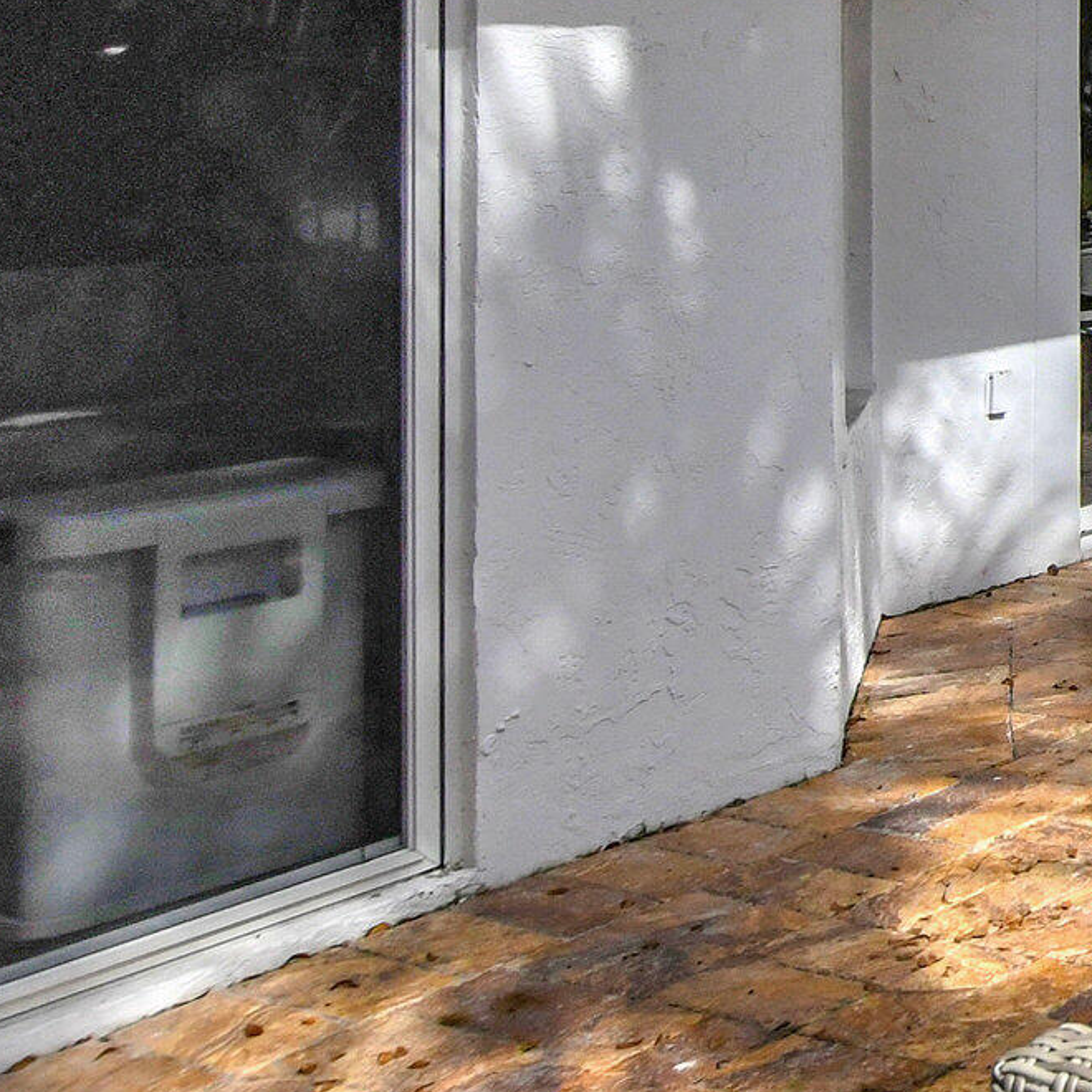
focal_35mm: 50
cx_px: 2043
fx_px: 1785
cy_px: 107
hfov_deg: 20.8
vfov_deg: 32.3
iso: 1000
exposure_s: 1/4000
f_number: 8
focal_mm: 10
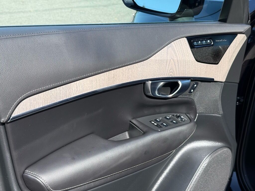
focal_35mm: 48
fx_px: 354
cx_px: 128
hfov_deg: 39.7
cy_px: 96
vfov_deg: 30.3
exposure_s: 1/1133
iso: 64
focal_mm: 6.76
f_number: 1.78
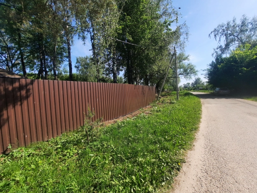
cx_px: 128
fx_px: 97
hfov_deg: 106.2
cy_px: 96
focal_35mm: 13
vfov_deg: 89.9
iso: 40
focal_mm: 1.74
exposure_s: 1/1033
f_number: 2.2
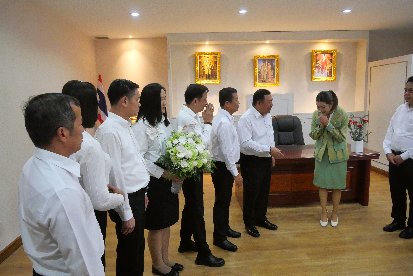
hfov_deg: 73.7
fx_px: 275
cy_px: 138
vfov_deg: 53.2
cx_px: 206
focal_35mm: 24
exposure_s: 1/200
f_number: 5
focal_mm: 12
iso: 6400
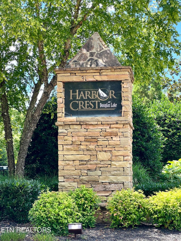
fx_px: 537
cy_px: 120
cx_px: 90
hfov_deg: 19.1
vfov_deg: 25.3
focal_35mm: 77
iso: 32
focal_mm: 9
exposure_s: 1/132
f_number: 2.8
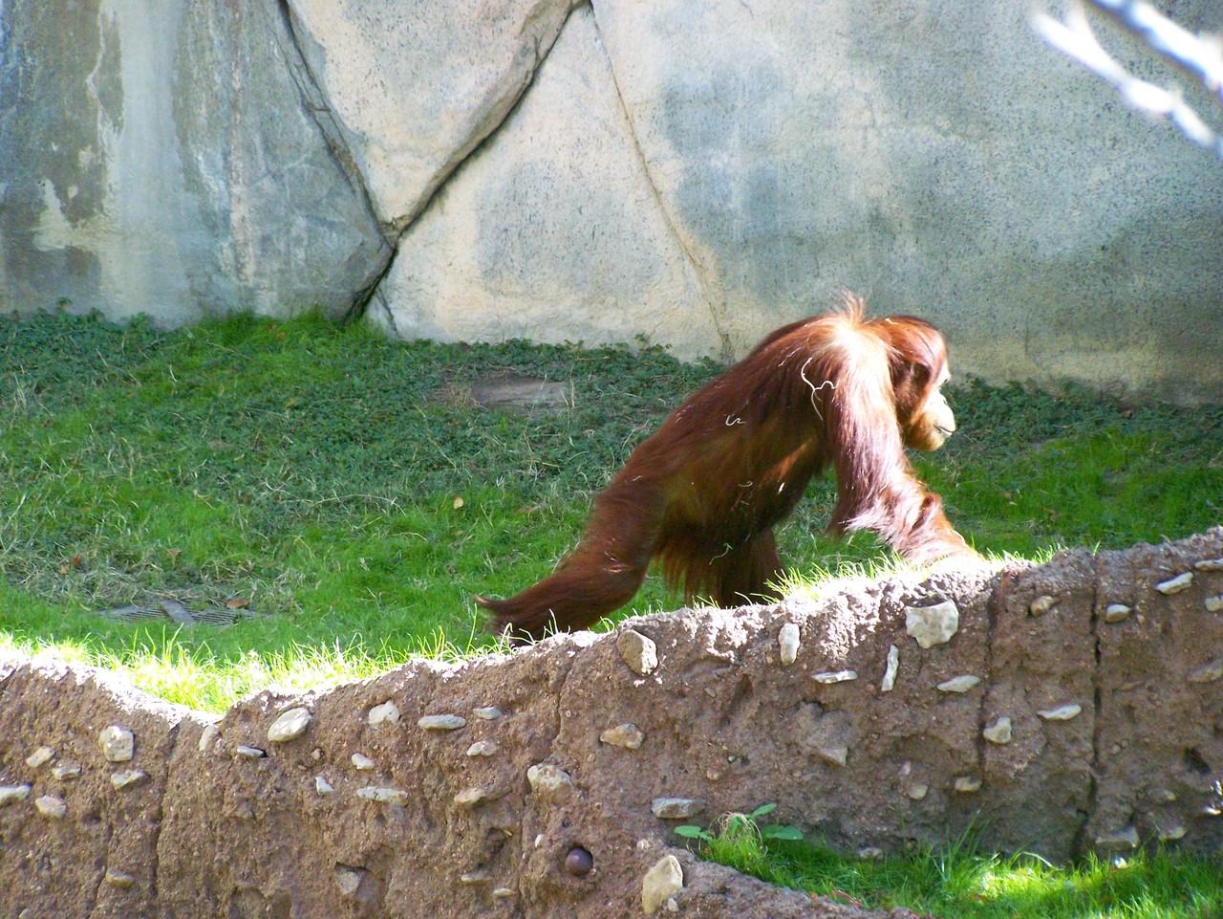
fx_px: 5973
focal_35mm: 169
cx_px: 612
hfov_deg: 11.7
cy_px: 460
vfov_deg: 8.8
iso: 400
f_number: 3.2
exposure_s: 1/400
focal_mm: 28
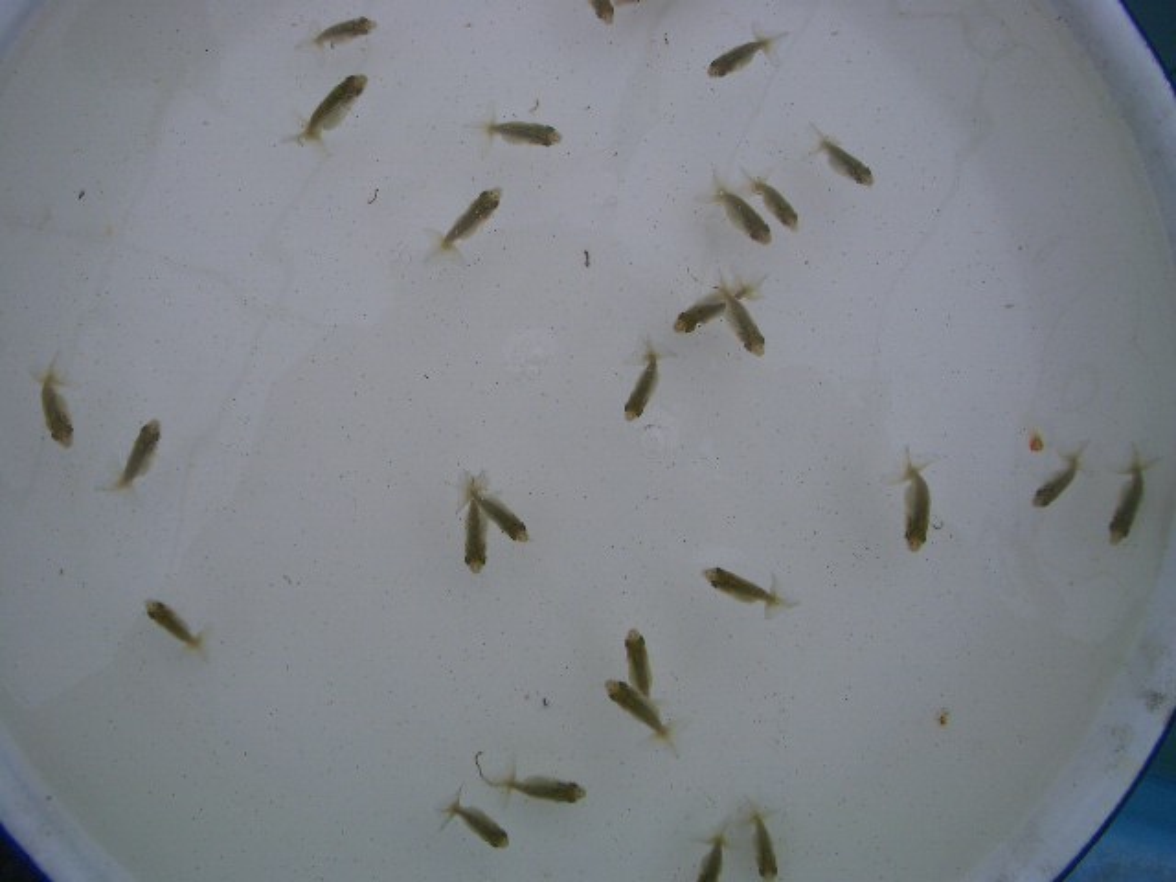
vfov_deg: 40.7
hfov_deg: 52.6
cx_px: 588
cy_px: 441
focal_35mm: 35
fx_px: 1189
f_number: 4.3
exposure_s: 1/500
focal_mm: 5.8
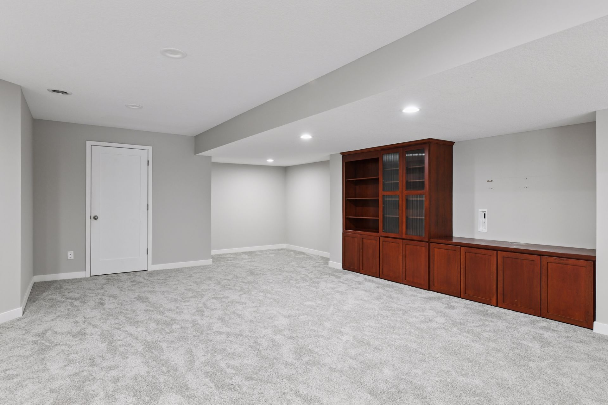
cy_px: 202
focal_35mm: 20
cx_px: 304
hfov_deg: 84.0
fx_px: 338
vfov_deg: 61.9
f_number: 8
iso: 640
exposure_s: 1/15
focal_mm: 20
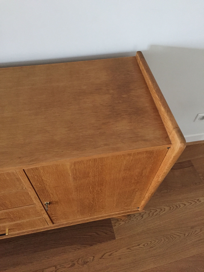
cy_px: 136
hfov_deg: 48.2
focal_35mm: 29
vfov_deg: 61.7
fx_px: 228
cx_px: 102
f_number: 2.2
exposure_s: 1/33
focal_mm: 4.15
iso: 320
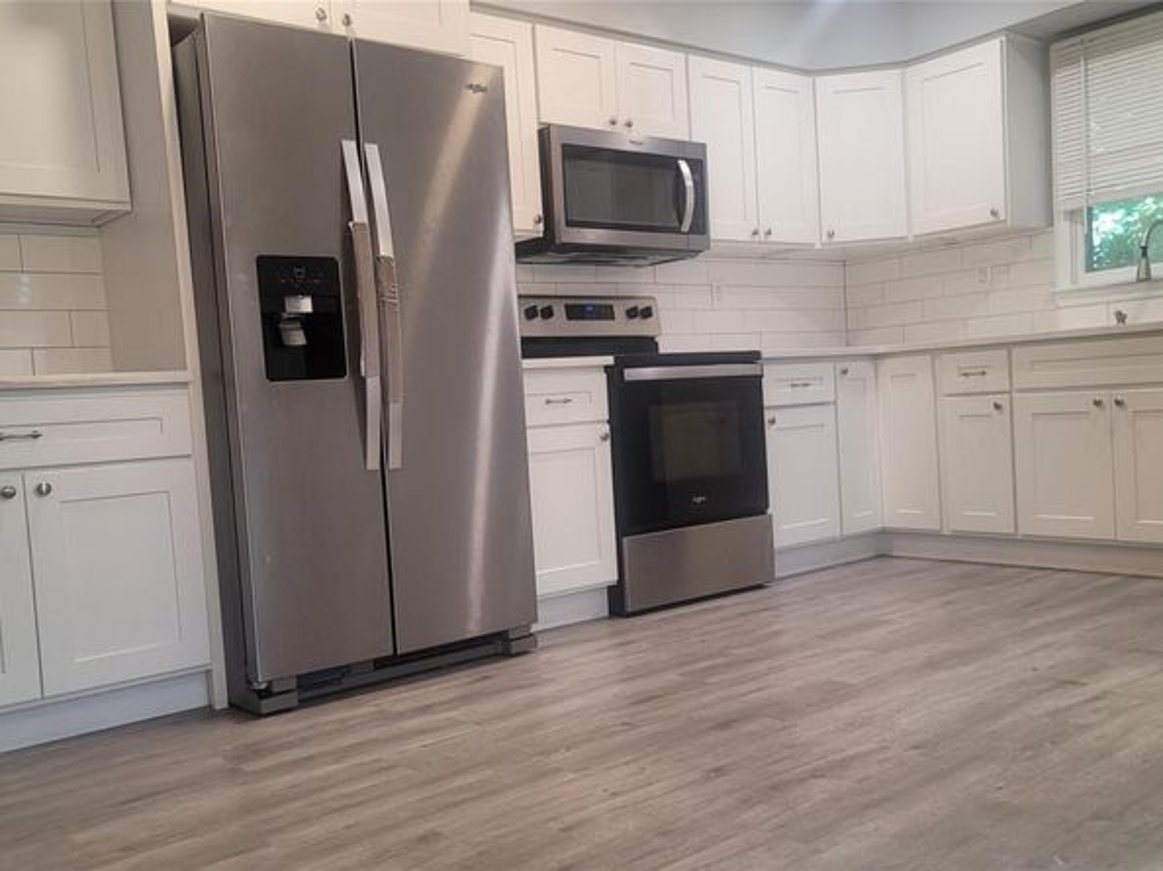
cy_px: 436
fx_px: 840
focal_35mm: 25
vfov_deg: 54.8
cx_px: 582
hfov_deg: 69.4
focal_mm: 7
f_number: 1.8
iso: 200
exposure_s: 1/120
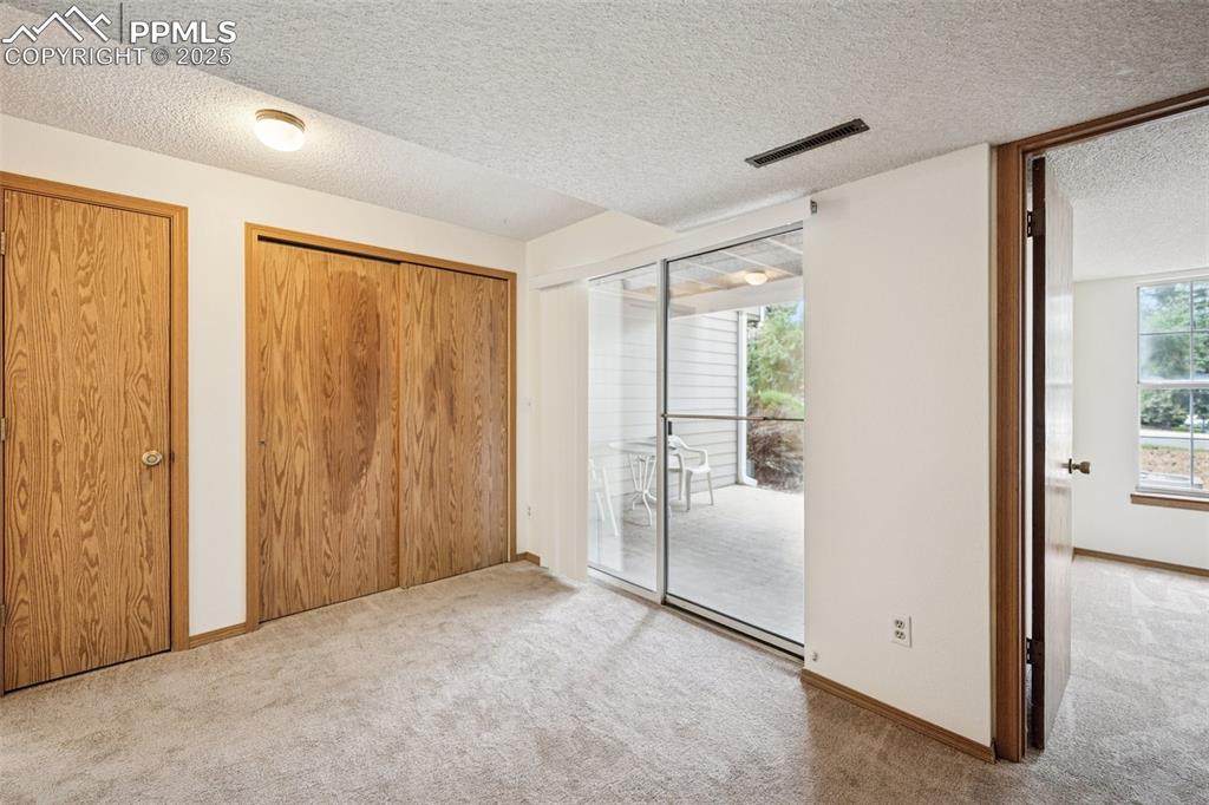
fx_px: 504
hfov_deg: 100.4
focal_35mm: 15
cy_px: 402
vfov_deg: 77.3
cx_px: 604
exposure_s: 1/30
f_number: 2.8
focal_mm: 15
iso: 400
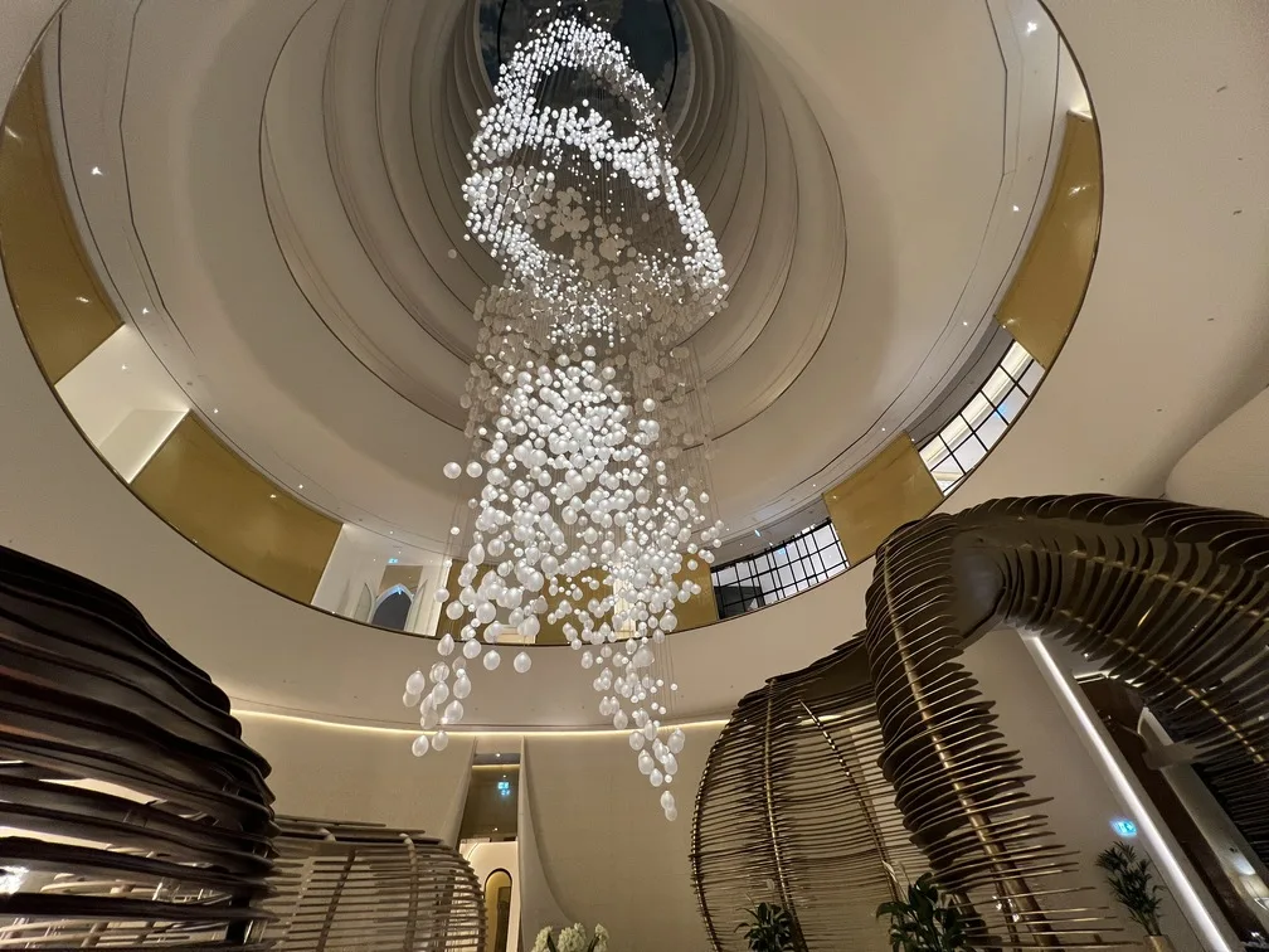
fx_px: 477
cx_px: 634
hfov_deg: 106.2
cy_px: 476
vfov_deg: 89.9
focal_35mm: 13
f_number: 1.8
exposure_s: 1/118
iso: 250
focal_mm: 1.57
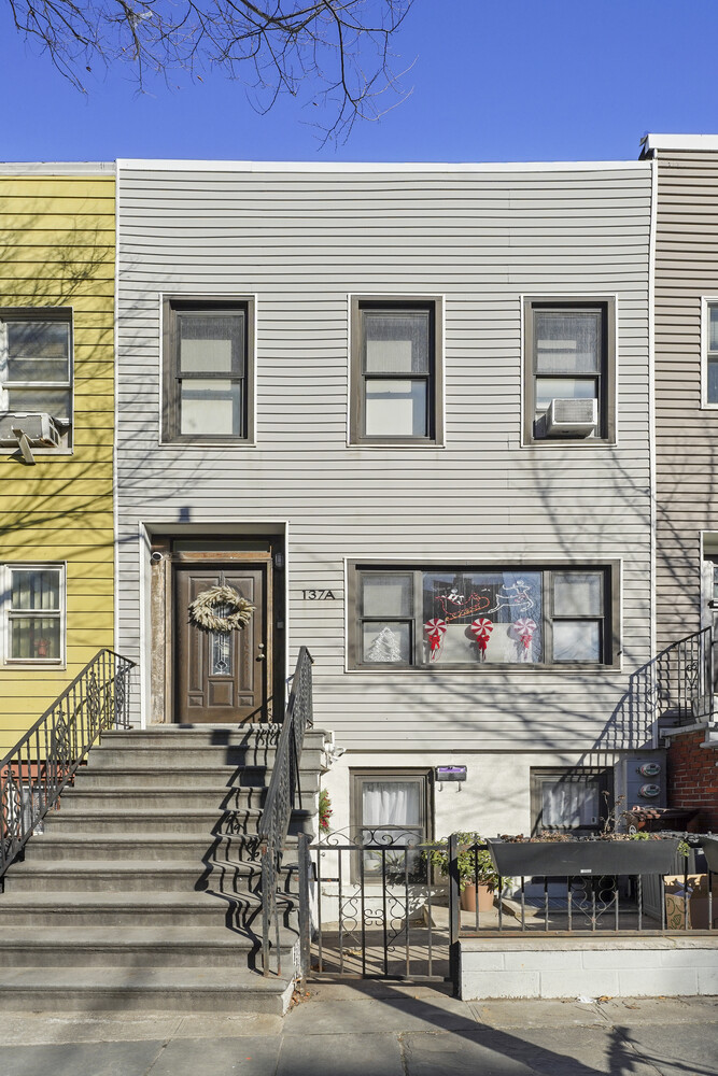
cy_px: 538
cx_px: 359
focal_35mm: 19
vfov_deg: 86.6
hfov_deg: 64.3
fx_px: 571
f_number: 9
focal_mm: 19.1
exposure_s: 1/200
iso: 320
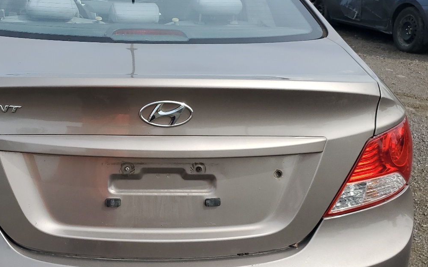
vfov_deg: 29.2
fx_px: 513
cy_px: 124
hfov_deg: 44.3
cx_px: 127
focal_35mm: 44
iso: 50
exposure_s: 1/2500
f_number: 1.5
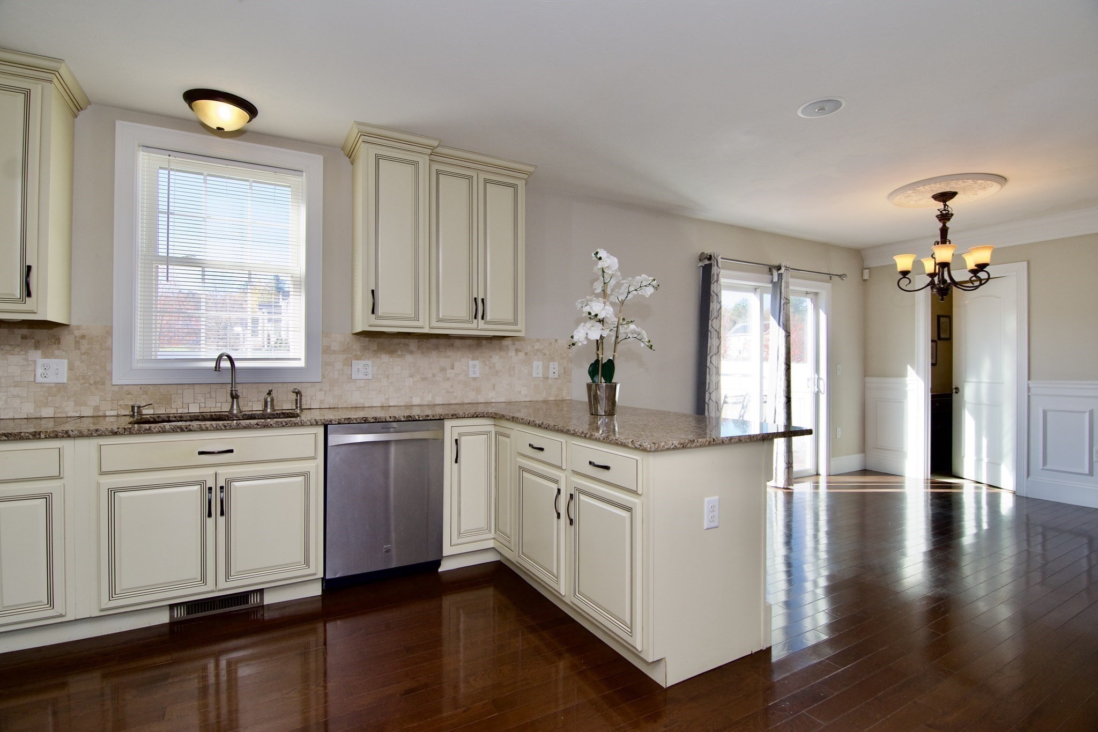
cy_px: 366
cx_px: 549
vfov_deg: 72.0
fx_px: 503
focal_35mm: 16
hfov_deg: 95.0
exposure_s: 1/160
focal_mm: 11
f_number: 6.3
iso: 400
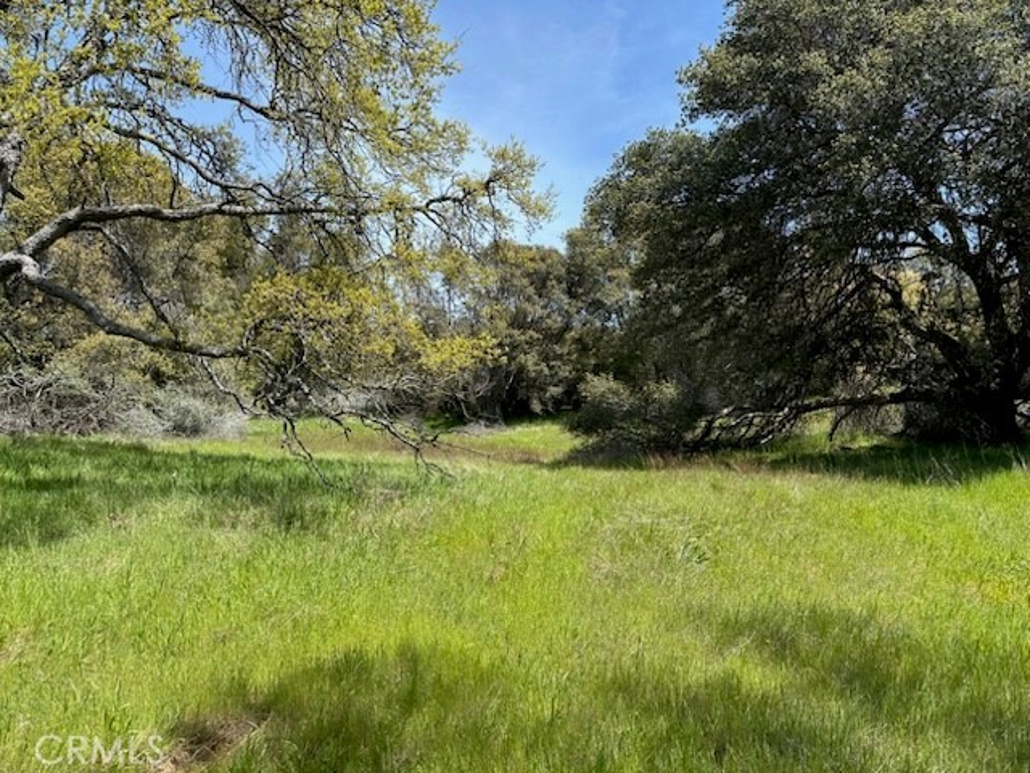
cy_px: 386
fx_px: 714
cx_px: 515
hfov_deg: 71.6
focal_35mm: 24
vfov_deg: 56.8
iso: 80
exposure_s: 1/2110
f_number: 1.78
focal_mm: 6.86
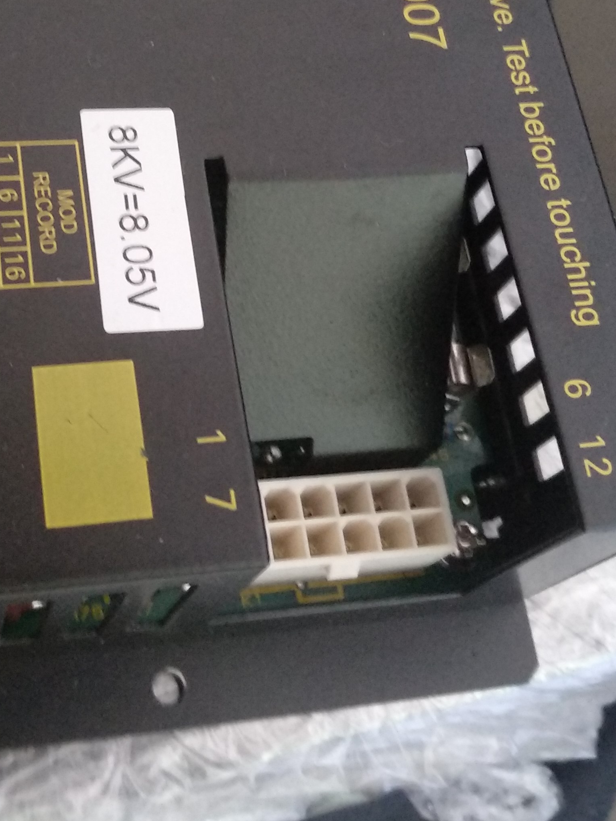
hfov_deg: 33.0
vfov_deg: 43.0
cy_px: 247
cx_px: 167
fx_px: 1020
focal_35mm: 43
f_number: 2.2
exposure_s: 1/20
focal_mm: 3.81
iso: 1250
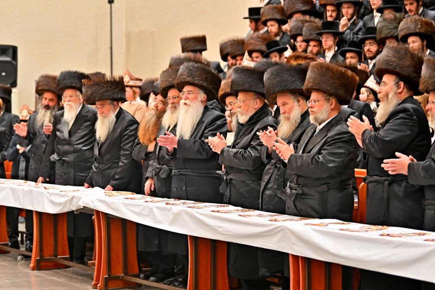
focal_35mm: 105
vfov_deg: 13.0
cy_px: 145
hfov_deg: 19.5
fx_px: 1269
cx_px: 218
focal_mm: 105
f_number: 2.8
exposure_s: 1/320
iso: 640
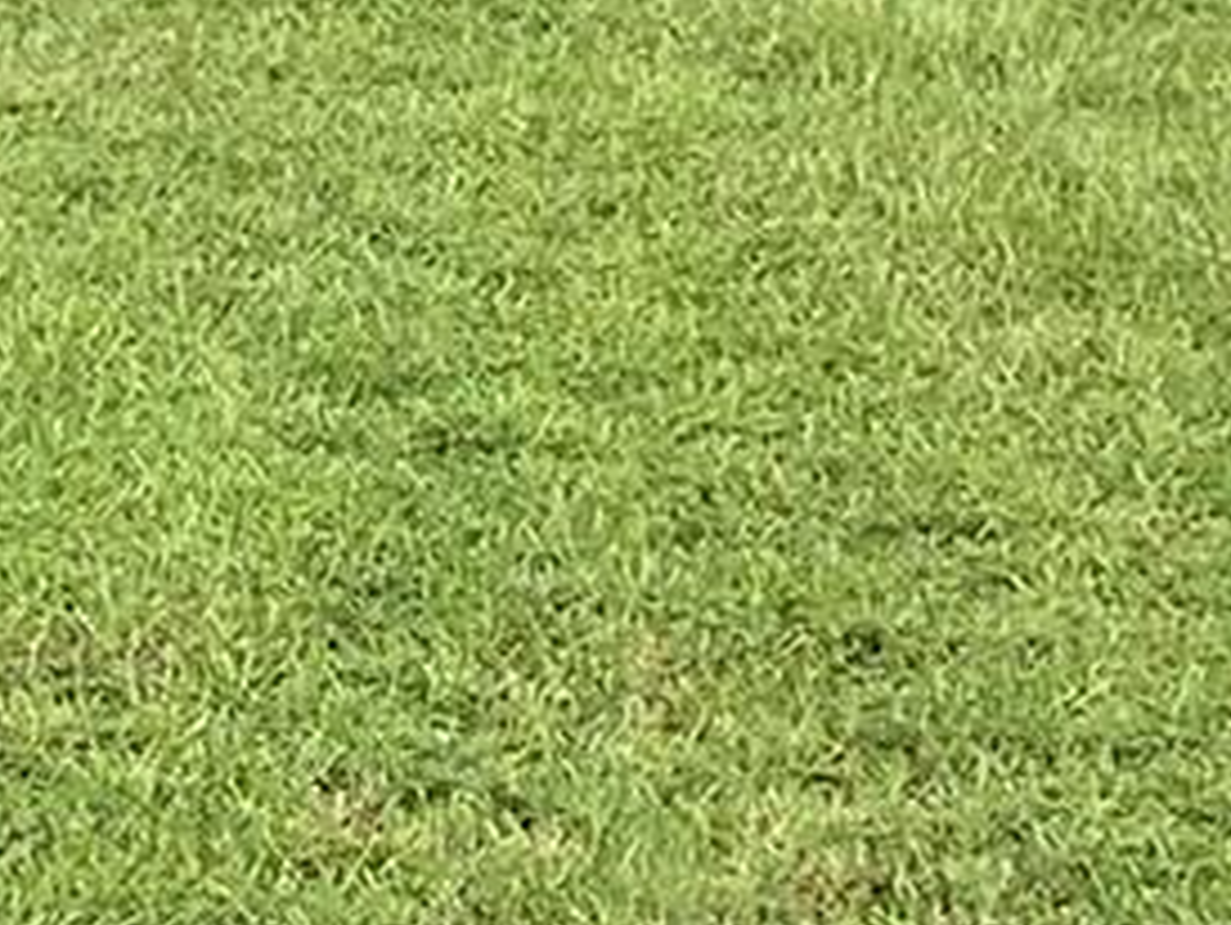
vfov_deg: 7.5
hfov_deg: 9.0
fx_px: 6905
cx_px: -1918
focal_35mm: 194
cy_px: -413
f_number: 1.8
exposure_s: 1/1258
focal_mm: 4.25
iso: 32
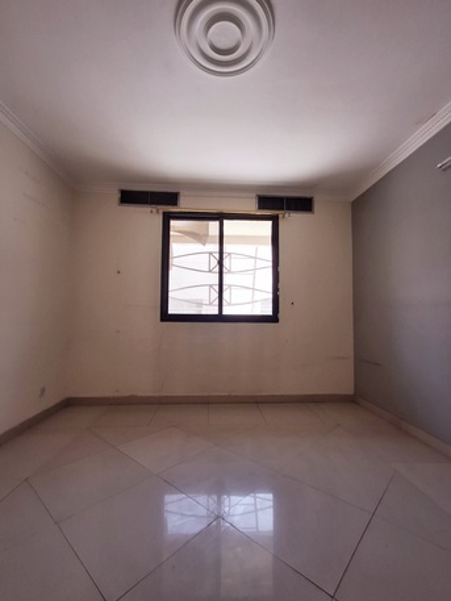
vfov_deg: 94.5
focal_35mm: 16
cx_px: 226
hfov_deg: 78.1
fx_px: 278
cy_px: 300
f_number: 2.2
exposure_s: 1/123
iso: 40
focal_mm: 1.64
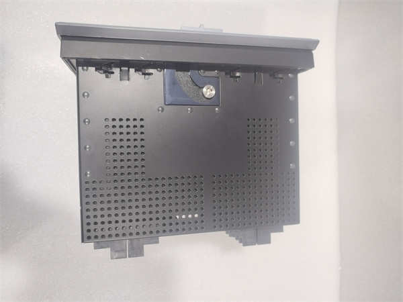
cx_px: 202
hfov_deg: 67.3
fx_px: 303
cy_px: 151
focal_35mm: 26
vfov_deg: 53.1
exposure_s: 1/25
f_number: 1.8
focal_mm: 4.75
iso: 376
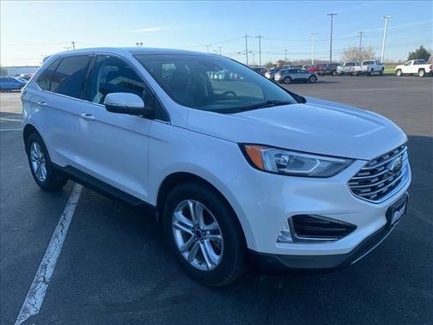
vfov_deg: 53.1
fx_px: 325
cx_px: 216
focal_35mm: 26
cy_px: 162
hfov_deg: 67.3
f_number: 1.8
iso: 25
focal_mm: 4.25
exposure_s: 1/664
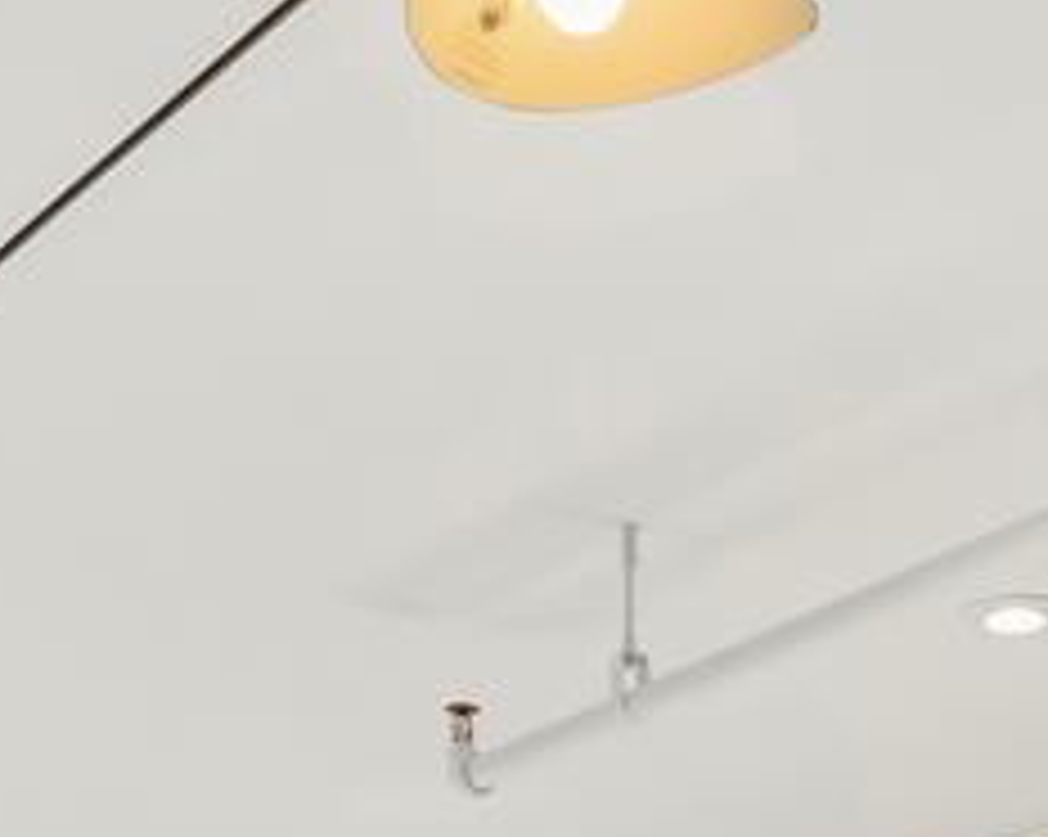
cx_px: 868
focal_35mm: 124
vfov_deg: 10.4
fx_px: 3843
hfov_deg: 15.4
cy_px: 2120
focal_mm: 16
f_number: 14
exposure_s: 1/2
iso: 1000
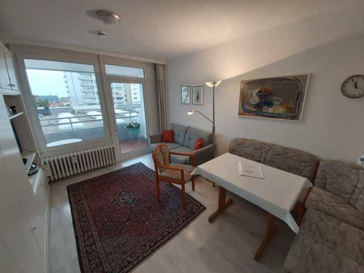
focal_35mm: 12
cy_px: 136
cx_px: 182
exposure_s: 1/100
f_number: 2.2
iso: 80
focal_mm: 1.42
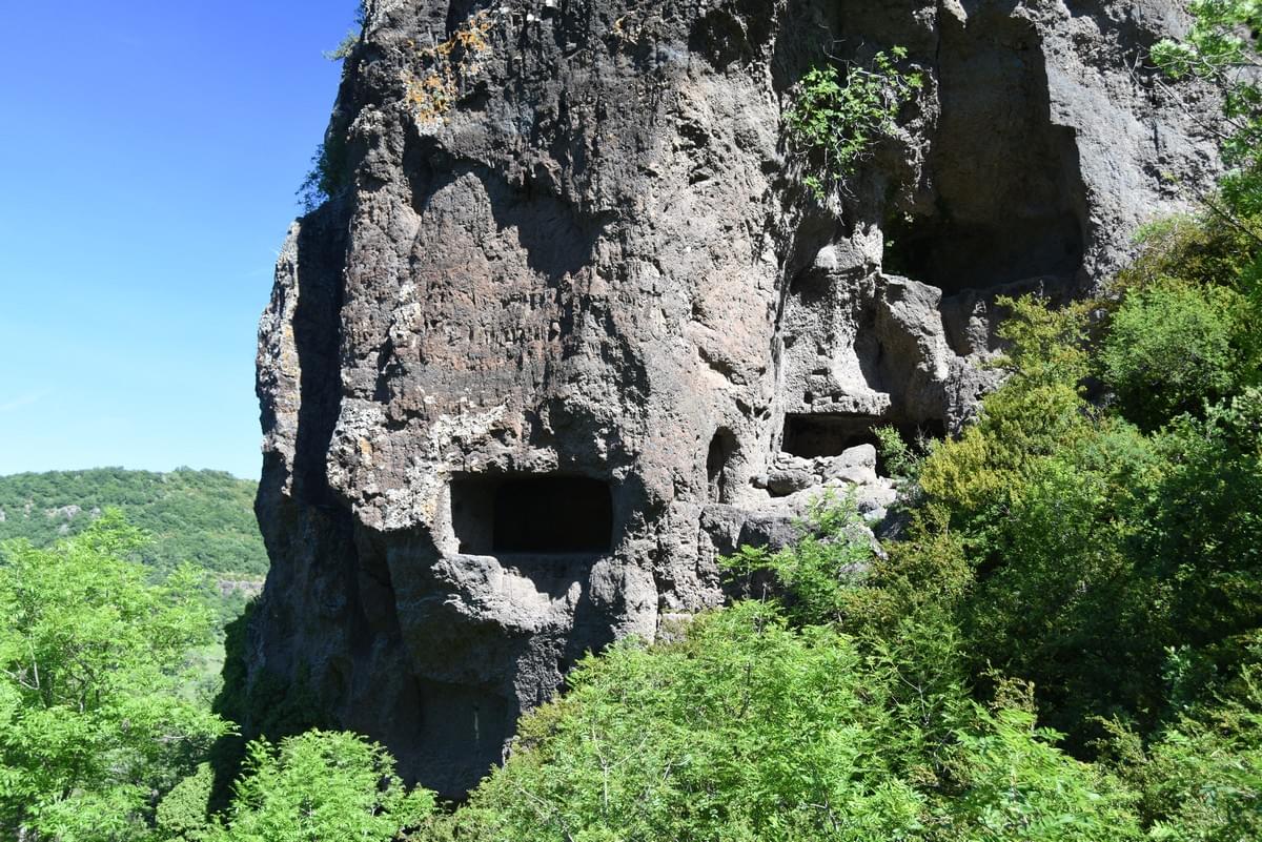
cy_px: 421
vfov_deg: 36.9
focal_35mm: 36
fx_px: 1262
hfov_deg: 53.1
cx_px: 631
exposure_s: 1/80
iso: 100
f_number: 4.5
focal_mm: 24
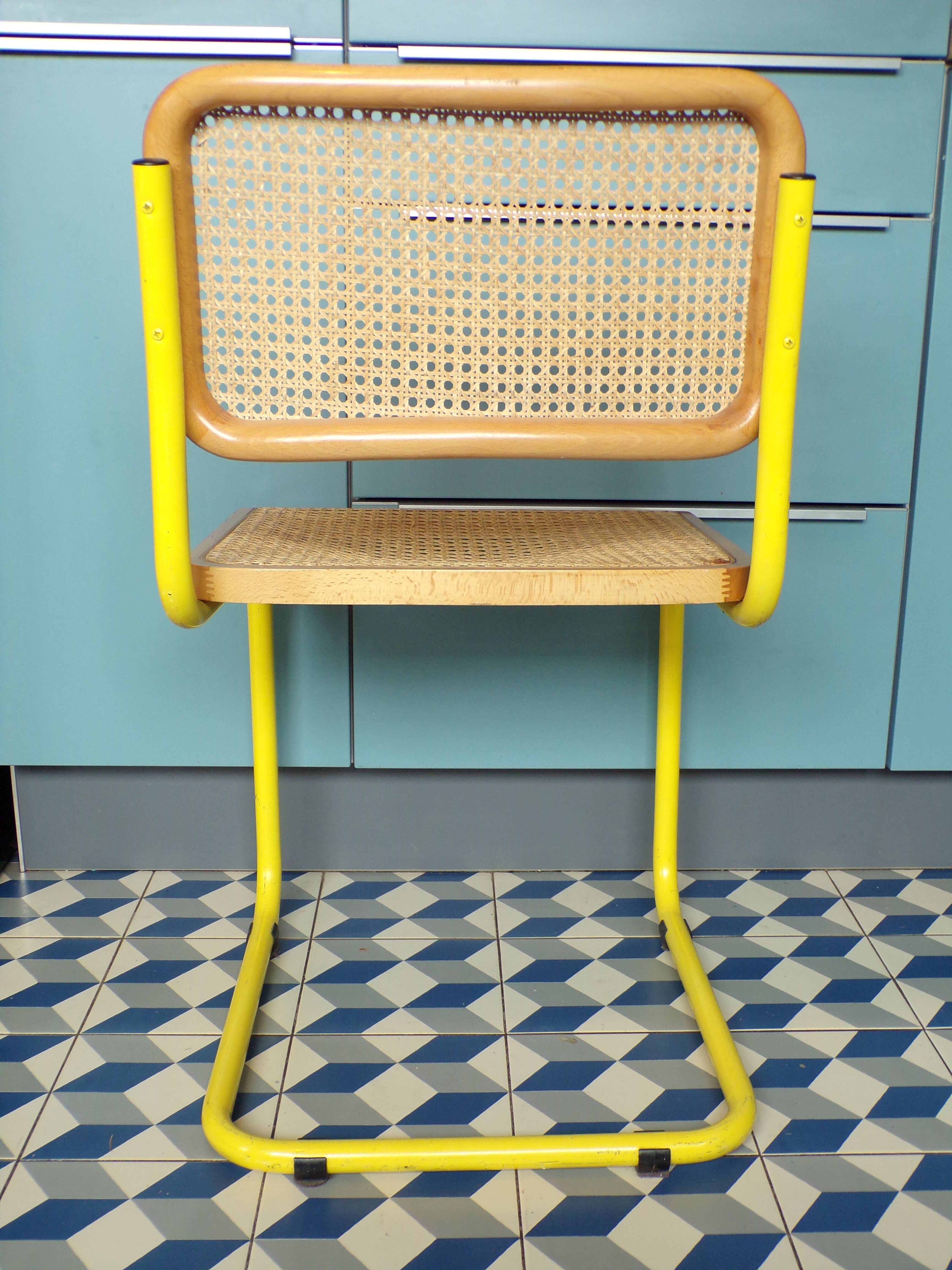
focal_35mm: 37
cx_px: 476
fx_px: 1357
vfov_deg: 50.1
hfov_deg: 38.7
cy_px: 635
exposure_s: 1/34
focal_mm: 6.6
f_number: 3.3
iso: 151
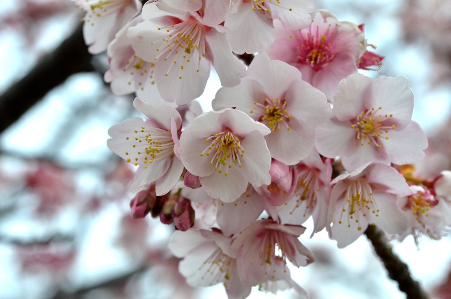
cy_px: 150
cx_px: 226
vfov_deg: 15.1
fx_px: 1125
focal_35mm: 90
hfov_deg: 22.7
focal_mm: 60
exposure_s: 1/1250
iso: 800
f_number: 8
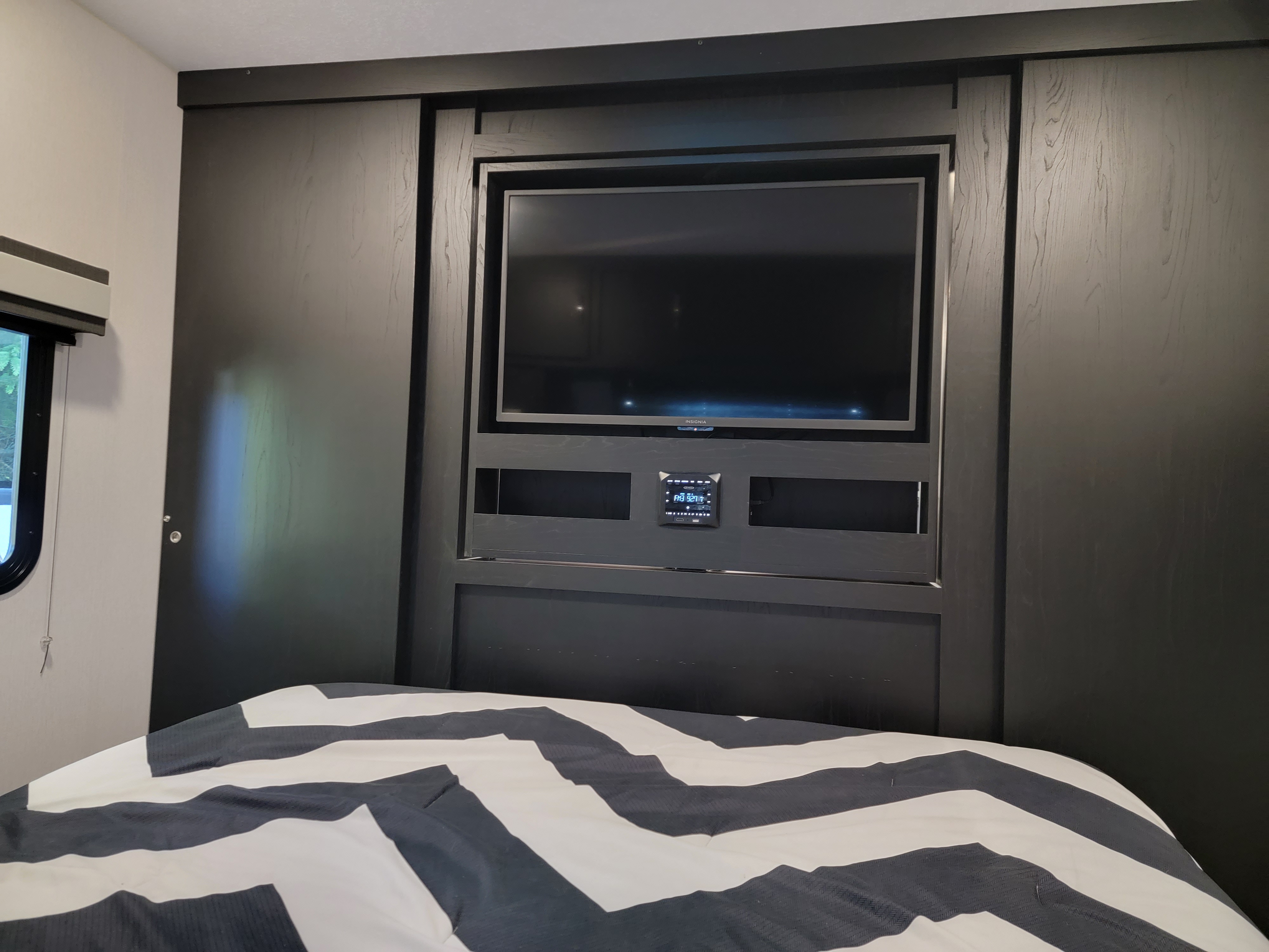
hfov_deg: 71.6
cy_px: 476
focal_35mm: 24
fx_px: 880
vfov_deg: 56.8
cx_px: 634
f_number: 1.8
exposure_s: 1/30
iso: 640
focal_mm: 6.7
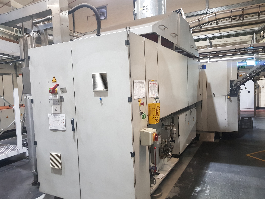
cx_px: 132
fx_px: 199
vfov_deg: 53.1
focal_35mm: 26
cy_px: 100
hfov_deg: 67.3
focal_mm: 4.3
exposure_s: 1/17
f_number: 1.7
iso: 250
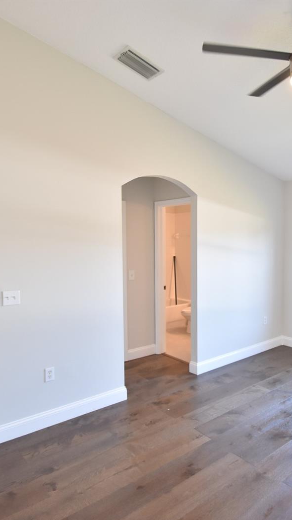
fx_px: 330
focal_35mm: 24
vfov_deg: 76.3
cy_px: 263
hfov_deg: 45.3
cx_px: 234
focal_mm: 10
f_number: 3.5
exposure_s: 1/90
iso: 800
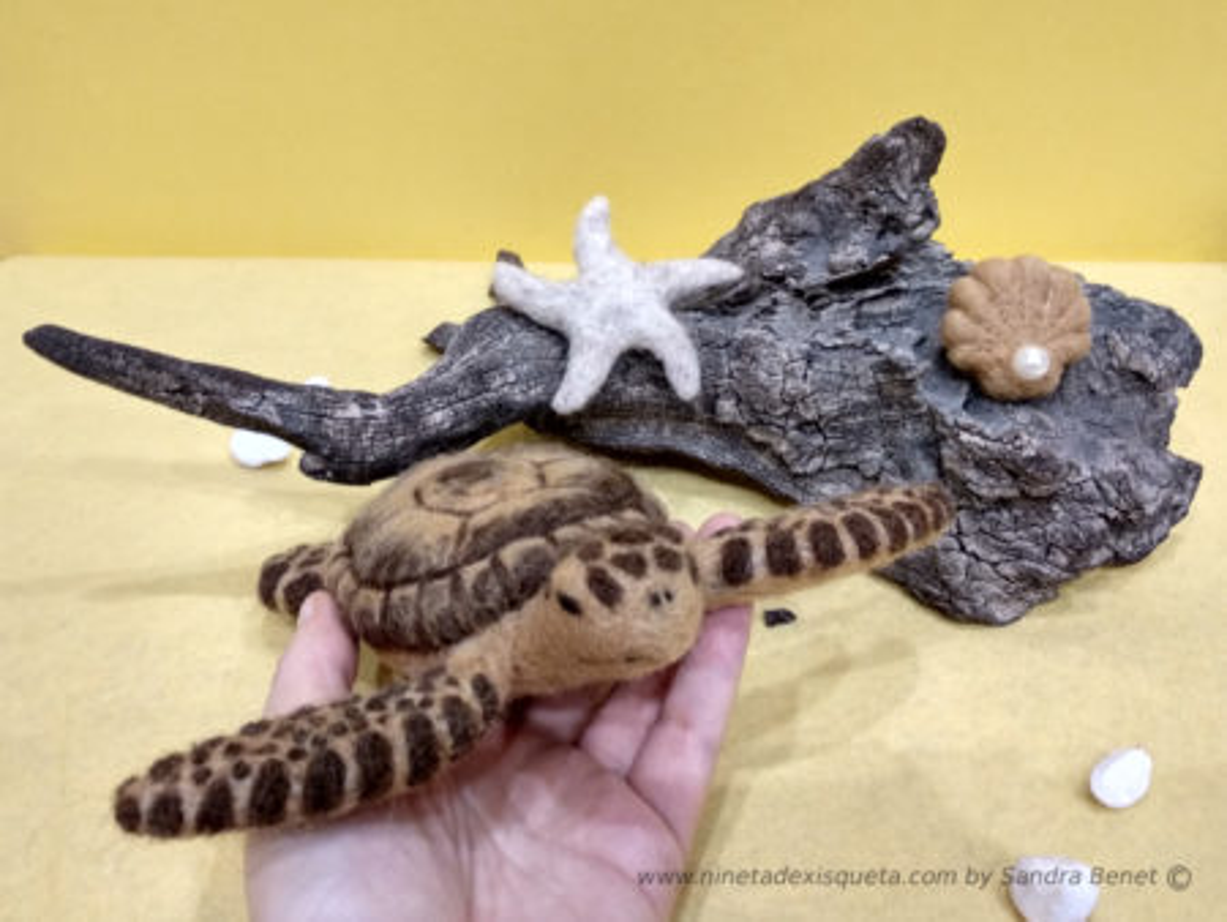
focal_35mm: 26
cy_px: 461
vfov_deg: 53.1
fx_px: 922
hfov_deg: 67.3
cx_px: 614
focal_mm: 3.81
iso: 640
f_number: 2.2
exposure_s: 1/25
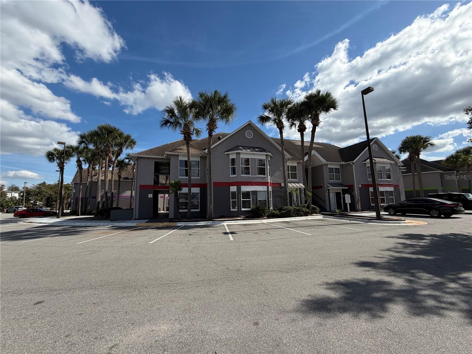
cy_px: 177
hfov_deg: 102.1
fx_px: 191
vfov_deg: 85.7
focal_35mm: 14
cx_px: 236
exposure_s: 1/1312
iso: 25
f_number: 2.2
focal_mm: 2.22
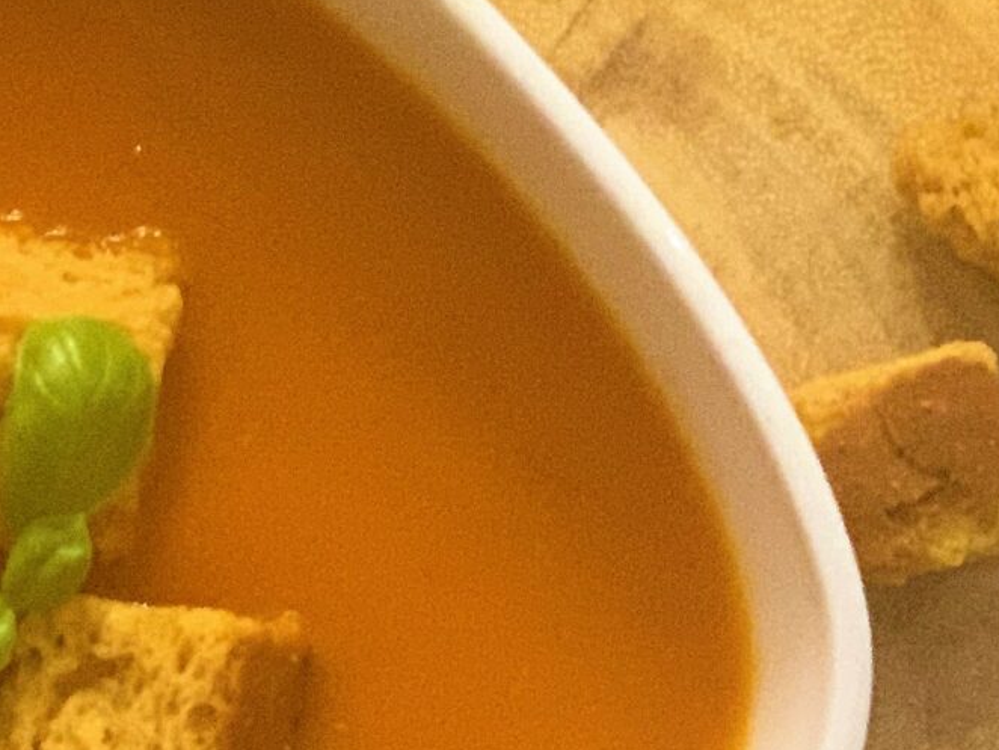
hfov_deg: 9.8
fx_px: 5803
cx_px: 288
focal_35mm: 201
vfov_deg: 7.4
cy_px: 177
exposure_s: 1/50
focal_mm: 6
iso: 400
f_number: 2.4
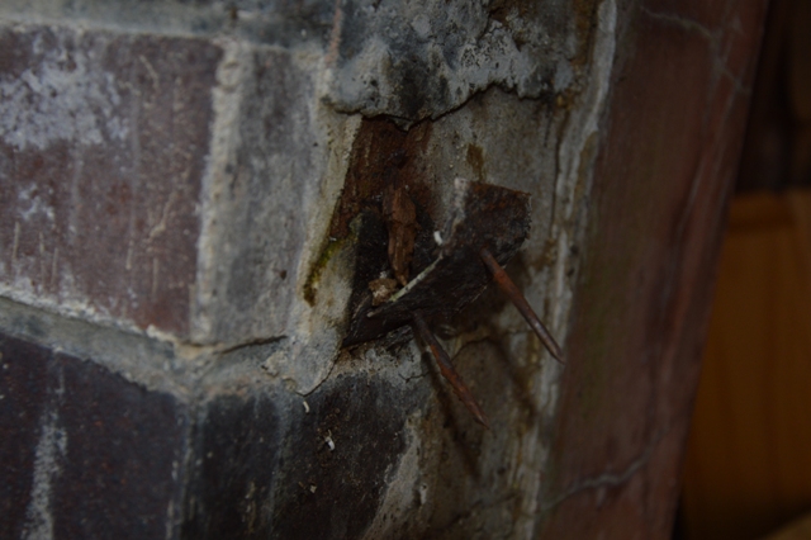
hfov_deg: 37.9
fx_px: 1182
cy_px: 270
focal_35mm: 52
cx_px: 406
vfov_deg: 25.7
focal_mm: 35
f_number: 4.5
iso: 400
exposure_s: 1/60
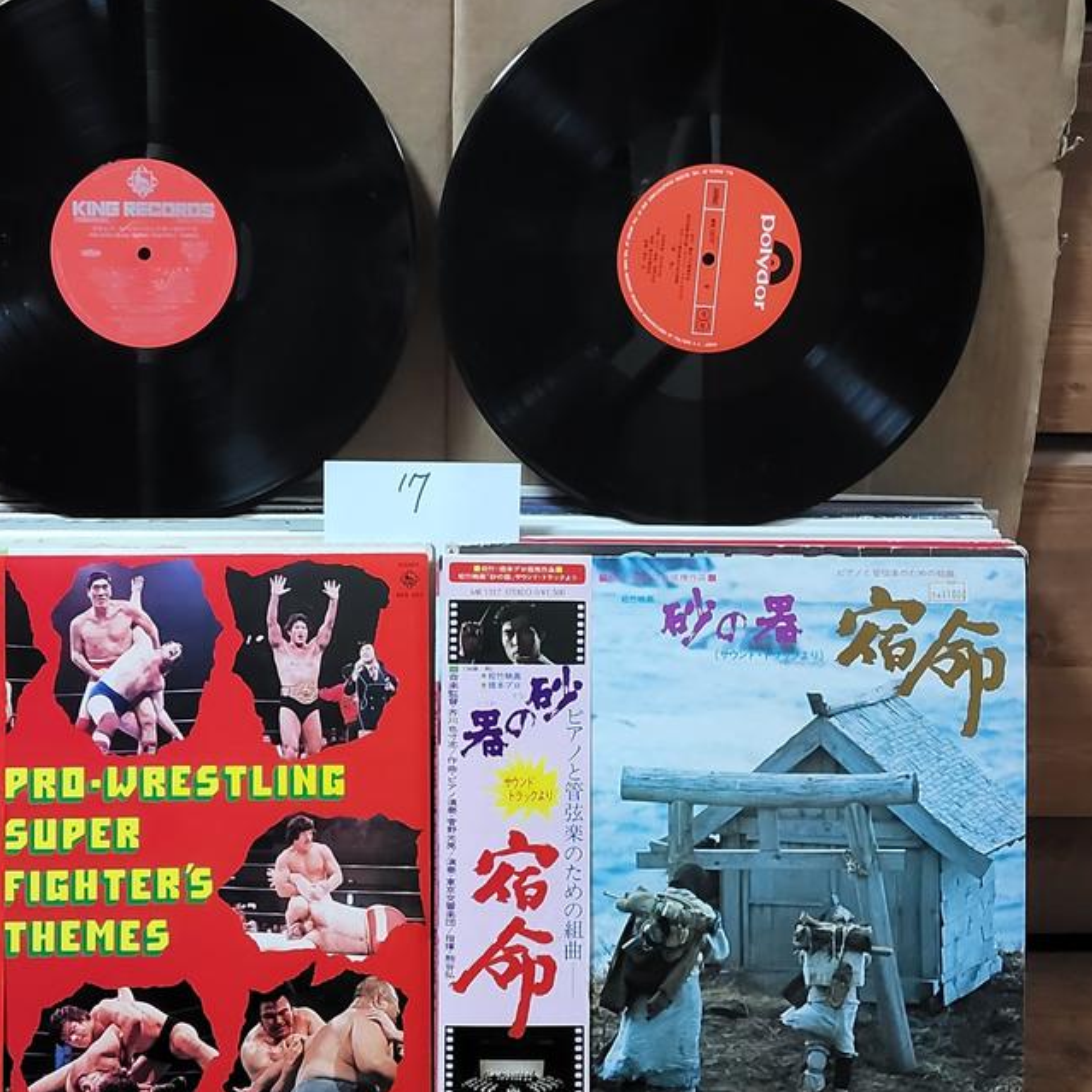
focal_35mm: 46
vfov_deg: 36.8
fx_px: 1642
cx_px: 448
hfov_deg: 36.7
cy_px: 561
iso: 400
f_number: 1.8
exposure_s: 1/40
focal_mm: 3.98
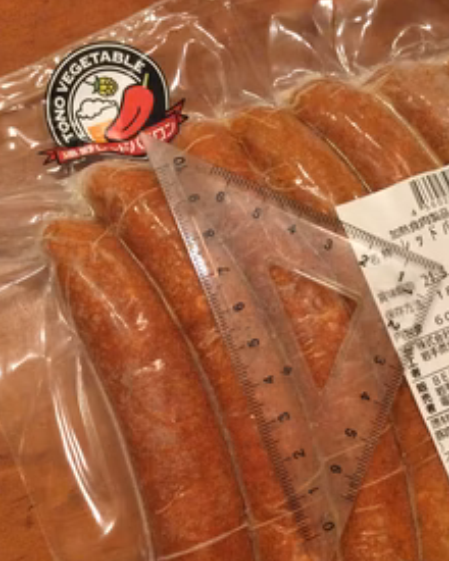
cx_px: 243
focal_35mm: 44
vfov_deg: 41.4
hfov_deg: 34.1
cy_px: 379
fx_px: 731
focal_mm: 3.3
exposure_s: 1/24
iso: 200
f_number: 2.4
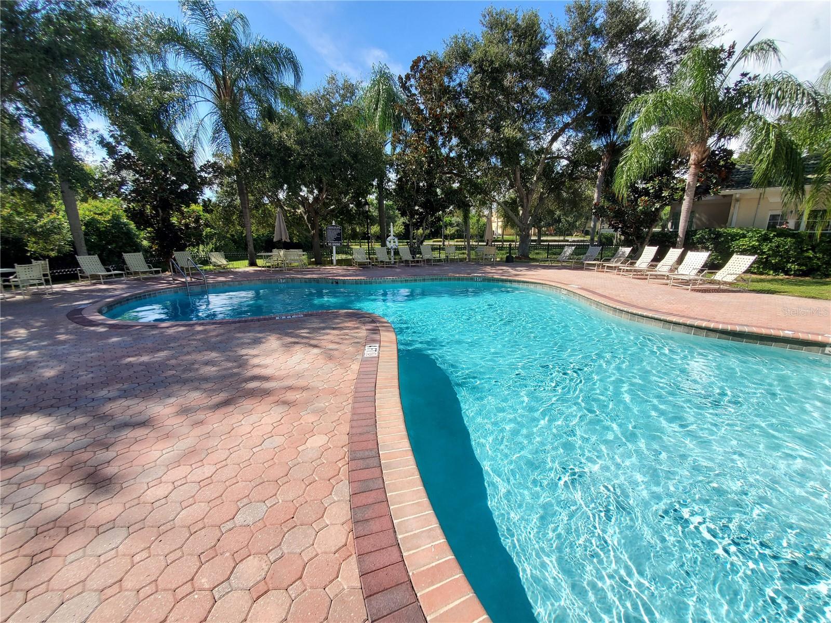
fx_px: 312
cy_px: 312
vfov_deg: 89.9
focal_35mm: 13
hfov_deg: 106.2
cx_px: 416
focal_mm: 1.8
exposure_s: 1/983
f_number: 2.2
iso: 50
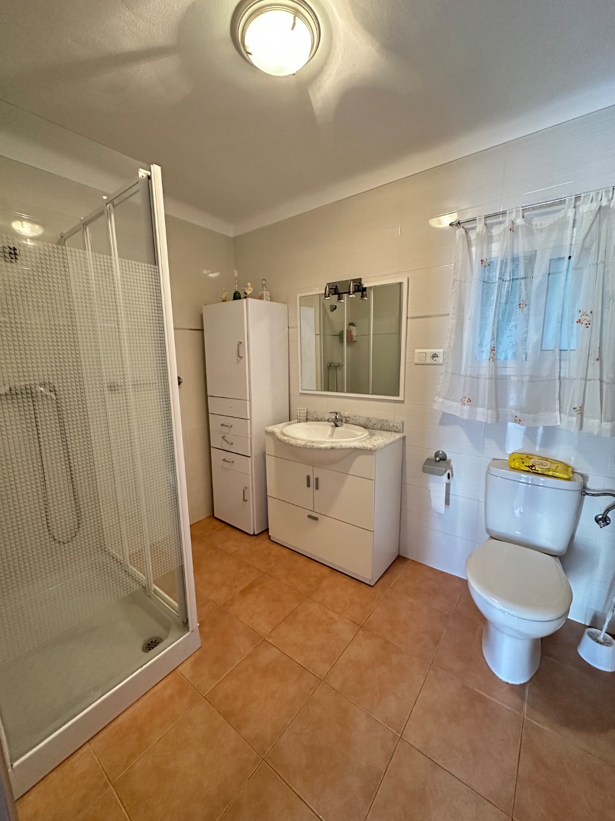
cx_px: 308
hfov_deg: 85.7
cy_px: 410
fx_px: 332
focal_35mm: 14
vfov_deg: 102.1
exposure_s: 1/50
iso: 1000
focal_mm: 2.22
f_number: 2.2
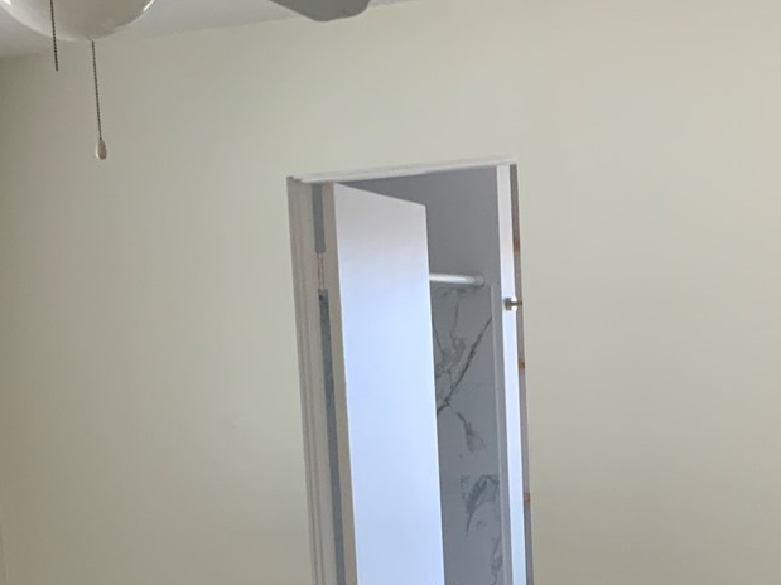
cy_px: 653
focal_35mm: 75
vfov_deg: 18.8
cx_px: 530
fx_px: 1692
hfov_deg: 25.8
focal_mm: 3
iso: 125
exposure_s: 1/60
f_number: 1.8
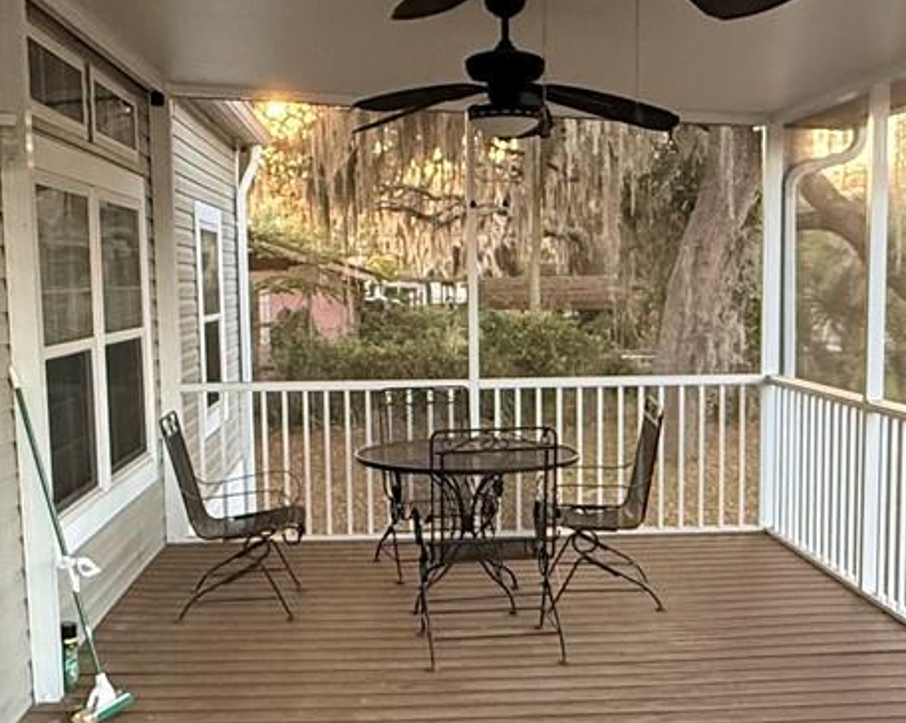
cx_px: 461
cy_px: 423
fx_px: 1286
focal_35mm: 48
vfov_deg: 31.3
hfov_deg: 38.8
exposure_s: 1/143
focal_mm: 2.22
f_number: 2.2
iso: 640
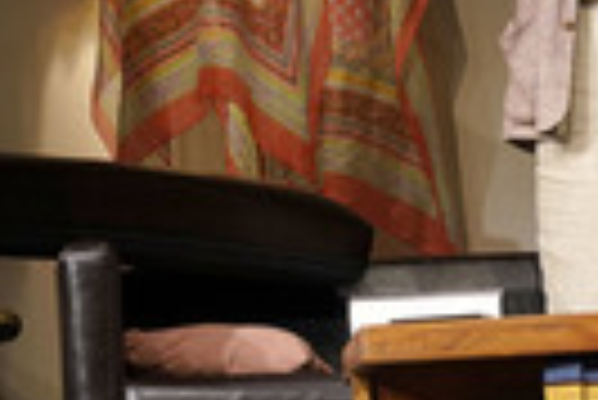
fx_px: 4107
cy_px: -18
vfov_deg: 5.6
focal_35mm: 247
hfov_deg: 8.3
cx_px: 618
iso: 1600
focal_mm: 73
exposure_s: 1/160
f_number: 5.6
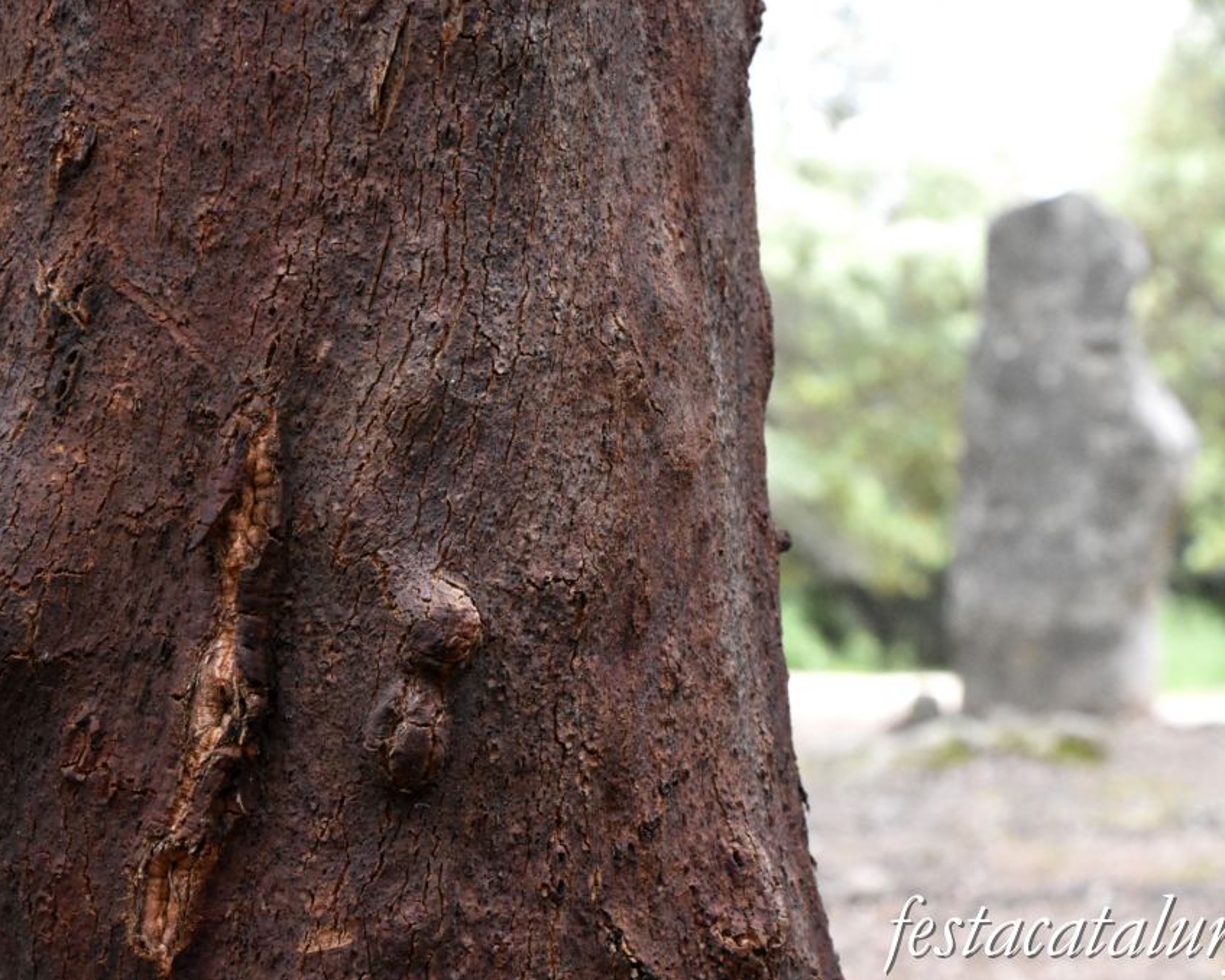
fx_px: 4626
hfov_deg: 15.1
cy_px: 489
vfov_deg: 12.1
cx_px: 581
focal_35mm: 128
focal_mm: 75
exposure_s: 1/800
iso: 8000
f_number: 7.1
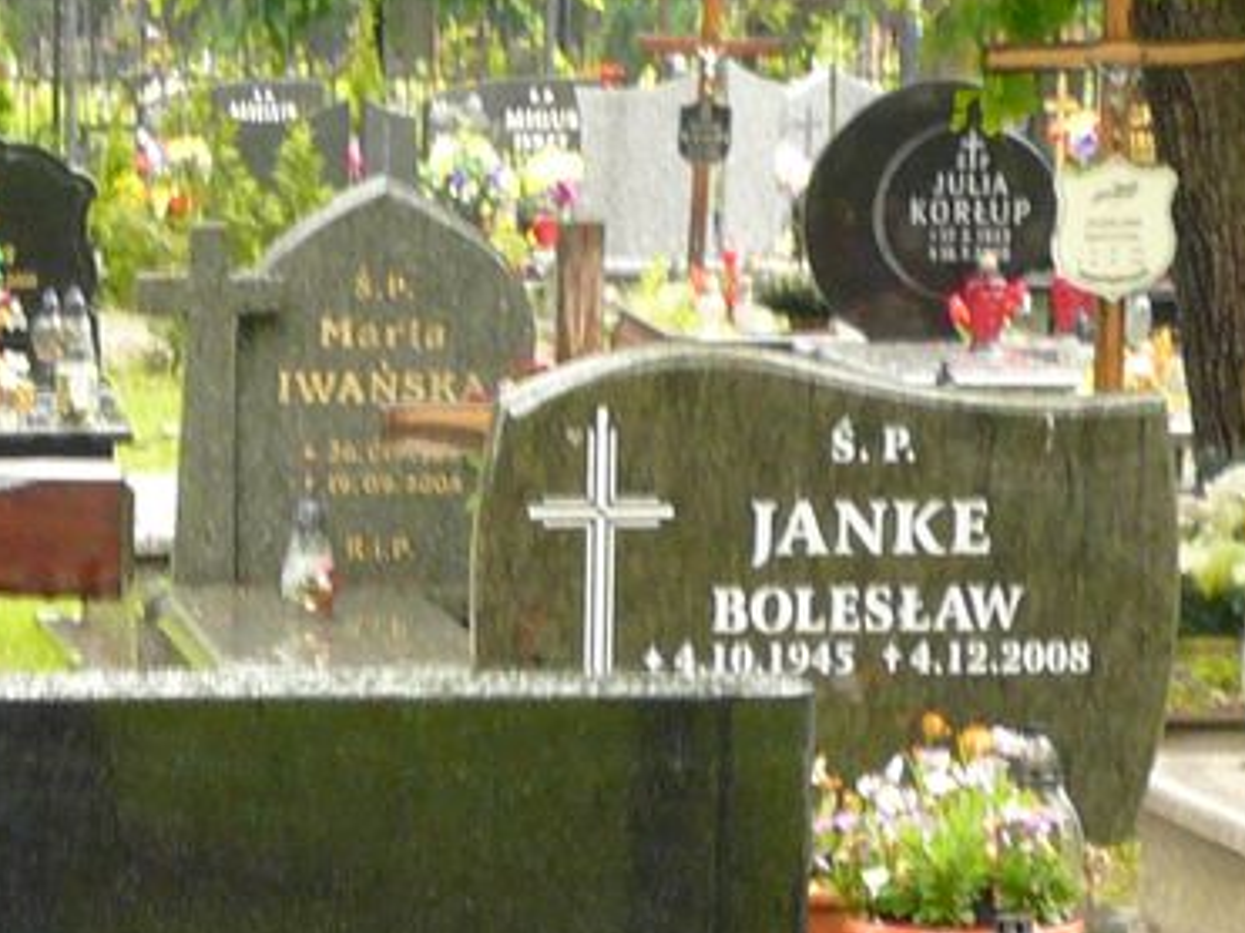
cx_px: 57
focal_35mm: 186
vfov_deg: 7.7
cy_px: 1817
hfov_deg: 10.6
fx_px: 6688
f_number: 3.5
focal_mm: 7.5
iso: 100
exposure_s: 1/20
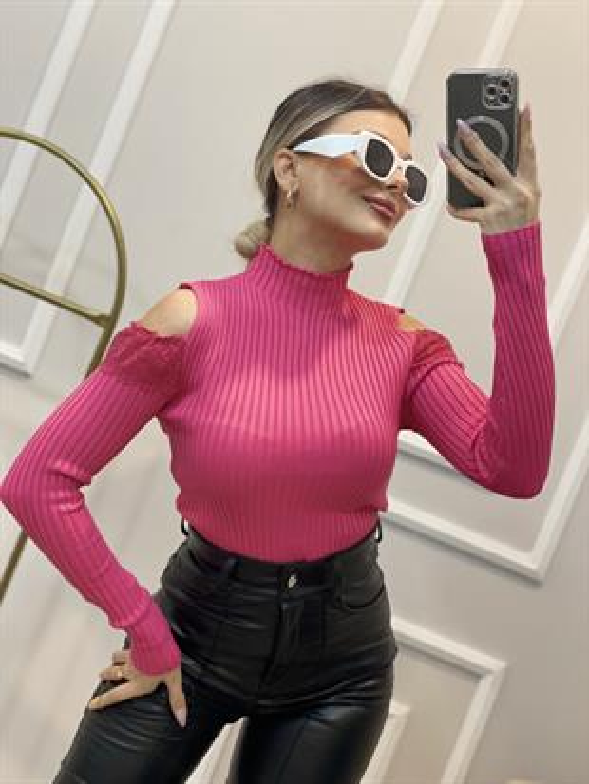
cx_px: 294
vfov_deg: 36.8
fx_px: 1179
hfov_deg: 28.0
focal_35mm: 52
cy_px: 392
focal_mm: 6
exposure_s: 1/100
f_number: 2
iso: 100
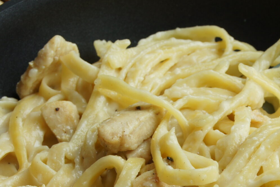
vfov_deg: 7.1
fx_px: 1500
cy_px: 184
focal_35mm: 193
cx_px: 194
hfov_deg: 10.7
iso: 100
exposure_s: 1/15
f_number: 10
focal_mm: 50
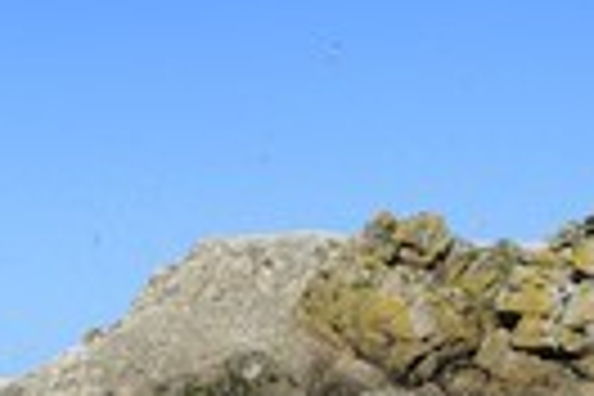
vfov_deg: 13.3
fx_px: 1683
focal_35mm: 102
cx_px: -76
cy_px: 364
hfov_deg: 19.1
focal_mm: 32
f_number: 11
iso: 800
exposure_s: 1/1250
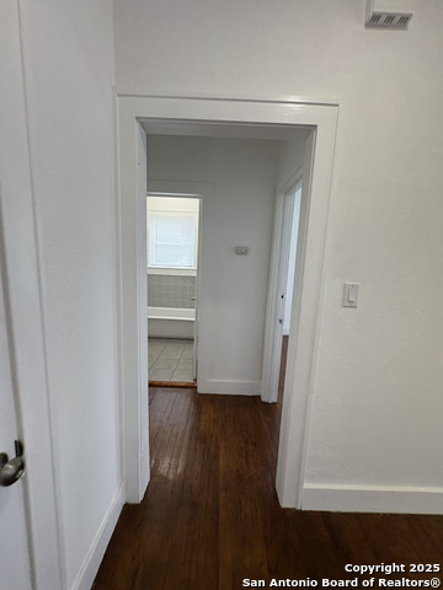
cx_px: 222
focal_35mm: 14
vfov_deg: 102.1
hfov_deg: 85.7
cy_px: 295
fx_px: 239
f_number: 2.2
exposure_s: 1/120
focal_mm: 2.22
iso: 125
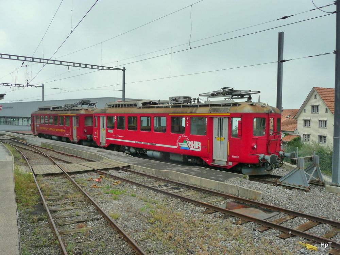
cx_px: 170
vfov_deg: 44.2
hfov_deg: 56.8
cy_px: 128
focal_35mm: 32
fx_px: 314
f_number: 3.5
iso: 160
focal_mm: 5.3
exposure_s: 1/500
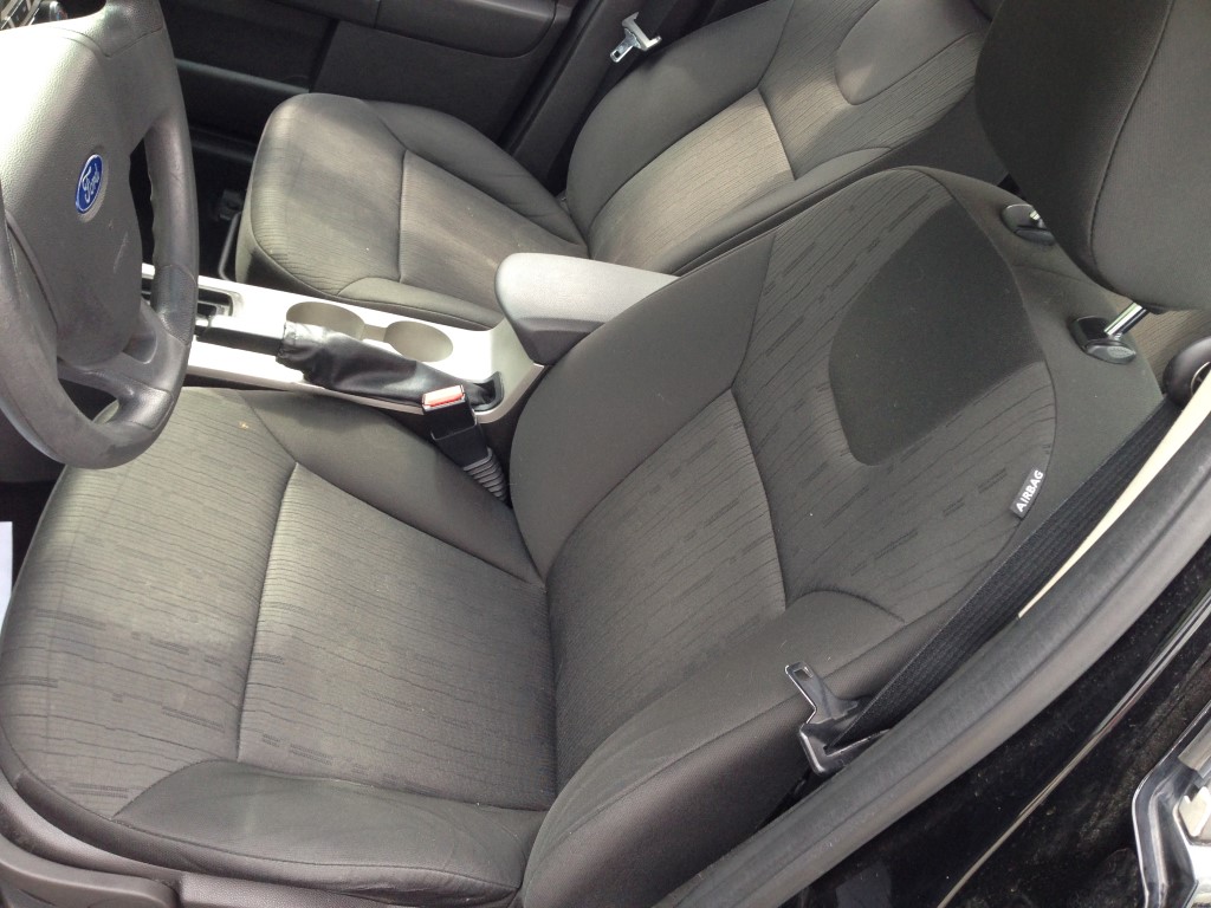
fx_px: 1154
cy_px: 454
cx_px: 606
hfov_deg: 55.4
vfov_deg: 42.9
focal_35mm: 33
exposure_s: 1/120
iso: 100
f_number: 2.4
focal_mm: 4.12
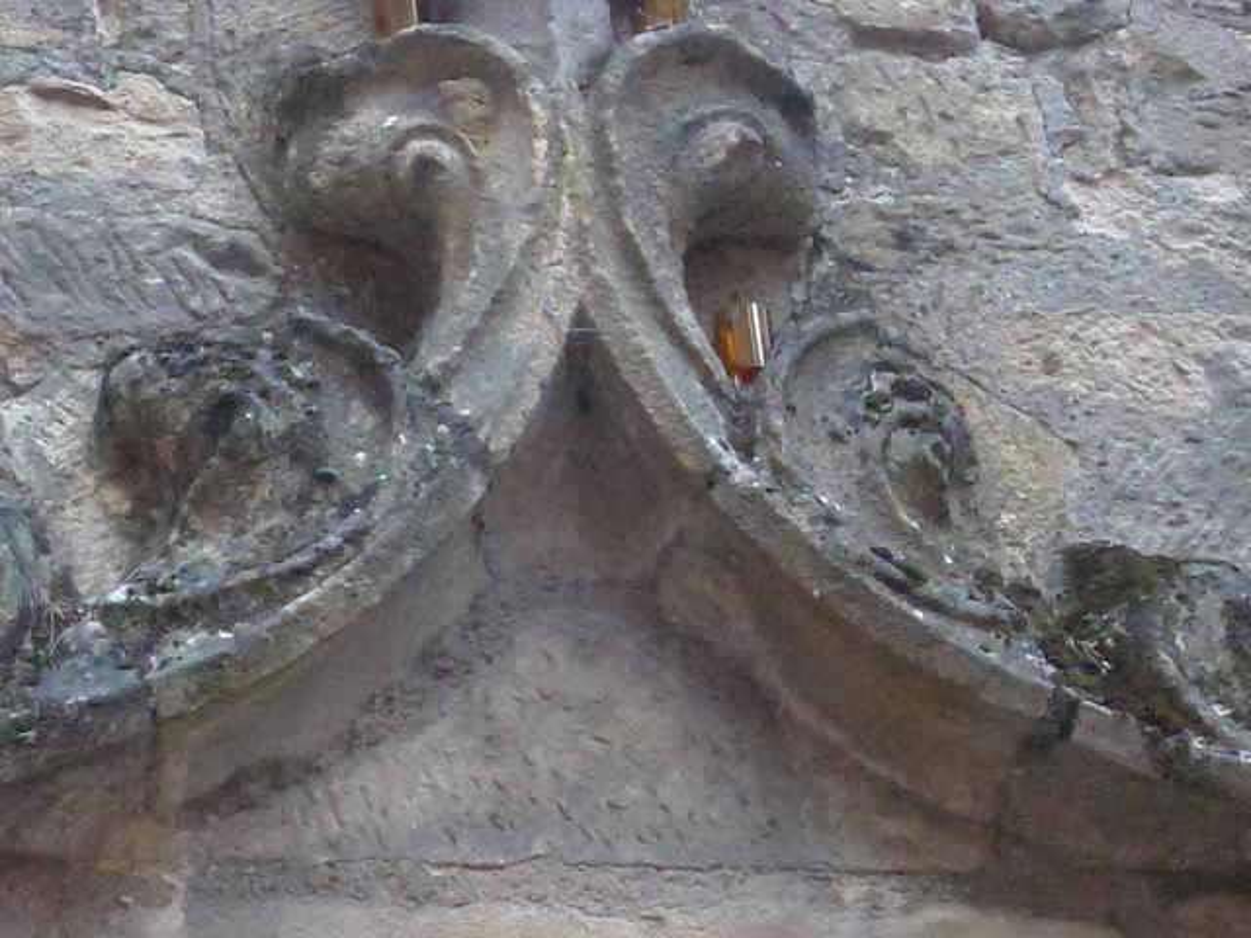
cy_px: 469
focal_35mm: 90
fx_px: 3253
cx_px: 626
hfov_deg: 21.8
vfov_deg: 16.4
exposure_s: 1/250
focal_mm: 19.2
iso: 12800
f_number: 3.3
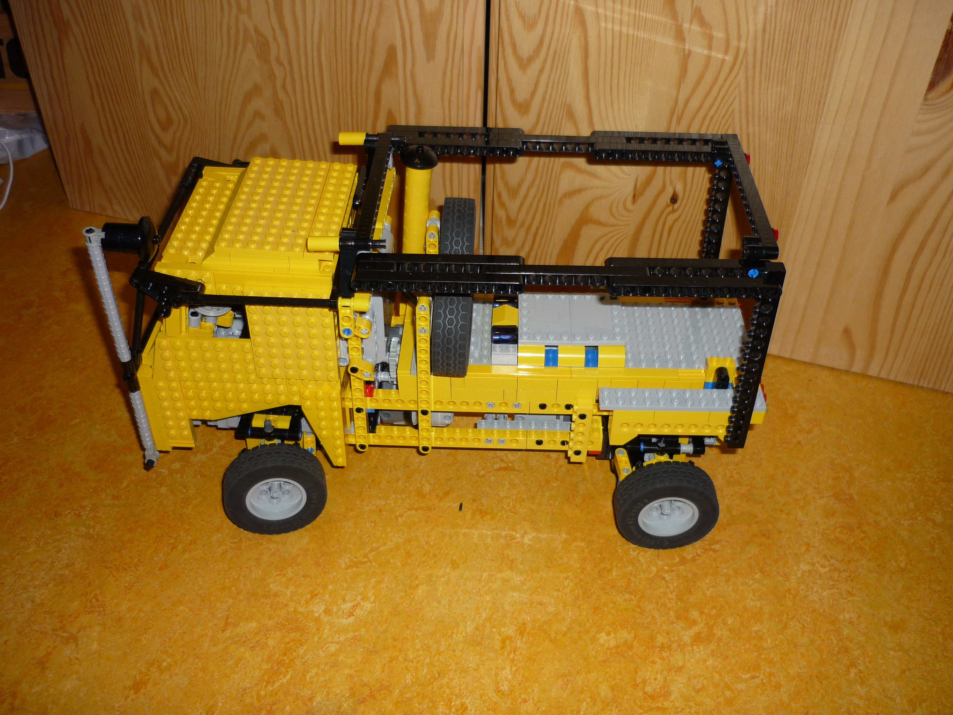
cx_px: 476
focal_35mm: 33
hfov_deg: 55.4
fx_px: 909
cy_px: 358
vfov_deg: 42.9
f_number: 2.8
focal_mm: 5.5
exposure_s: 1/30
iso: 100
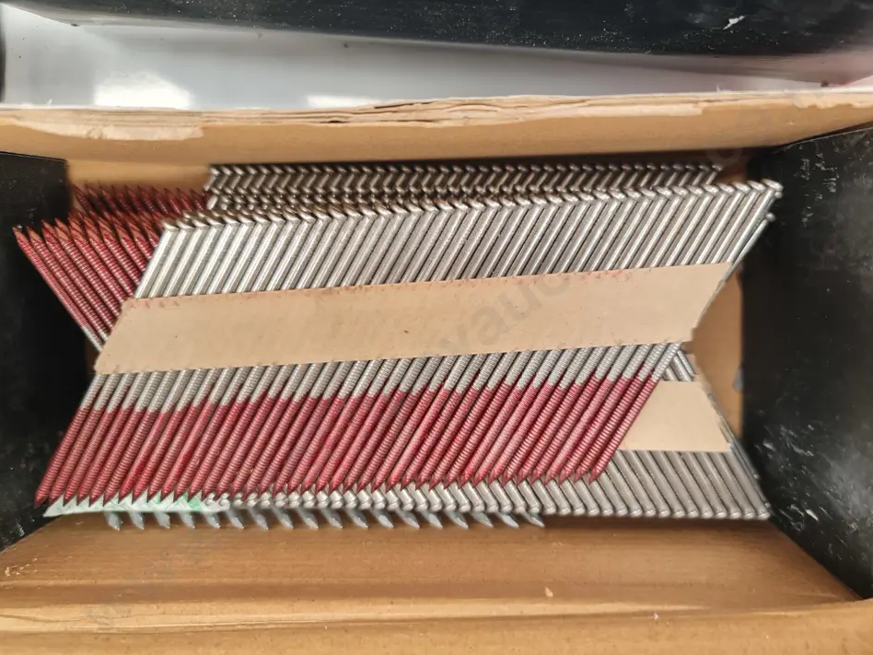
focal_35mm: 27
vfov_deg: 51.3
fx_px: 681
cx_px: 465
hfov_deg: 65.3
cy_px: 342
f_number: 1.8
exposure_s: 1/100
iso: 100
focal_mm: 7
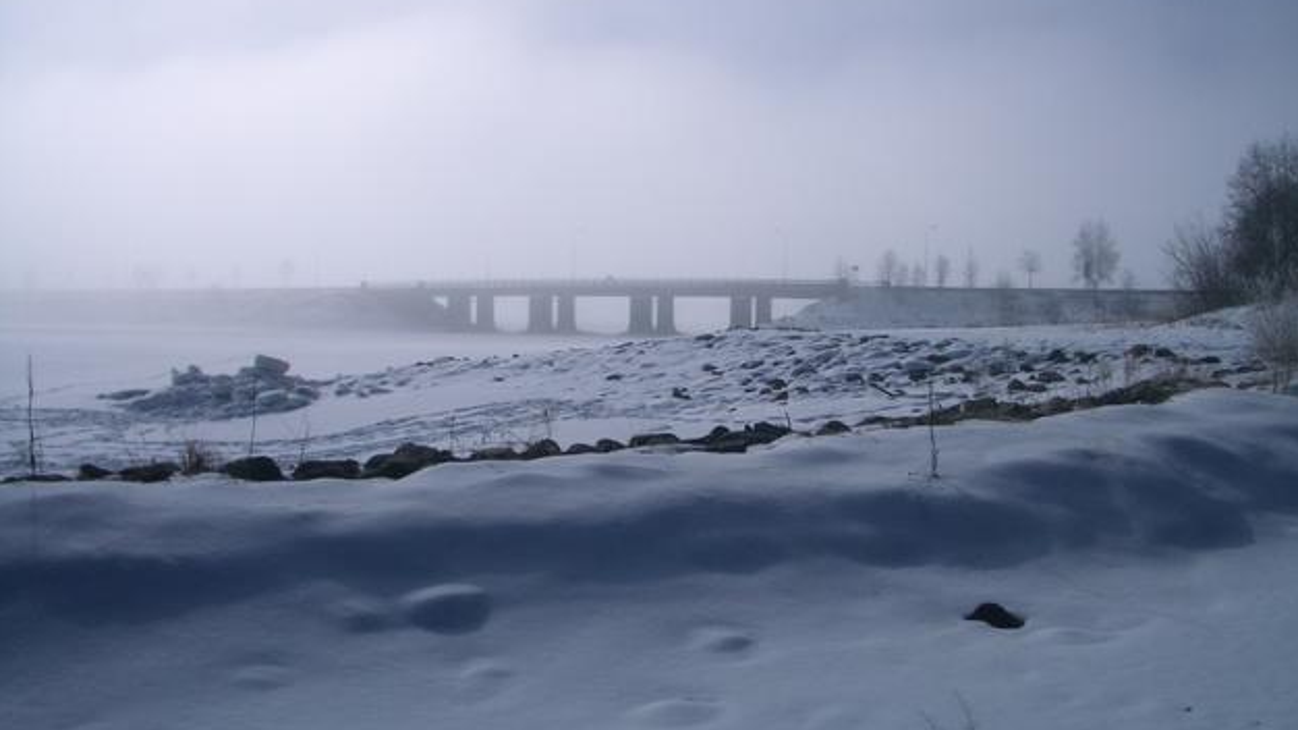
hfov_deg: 51.6
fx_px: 1342
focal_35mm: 39
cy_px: 272
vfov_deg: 30.3
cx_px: 659
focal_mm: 5.8
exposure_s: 1/2000
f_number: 4.3
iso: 50
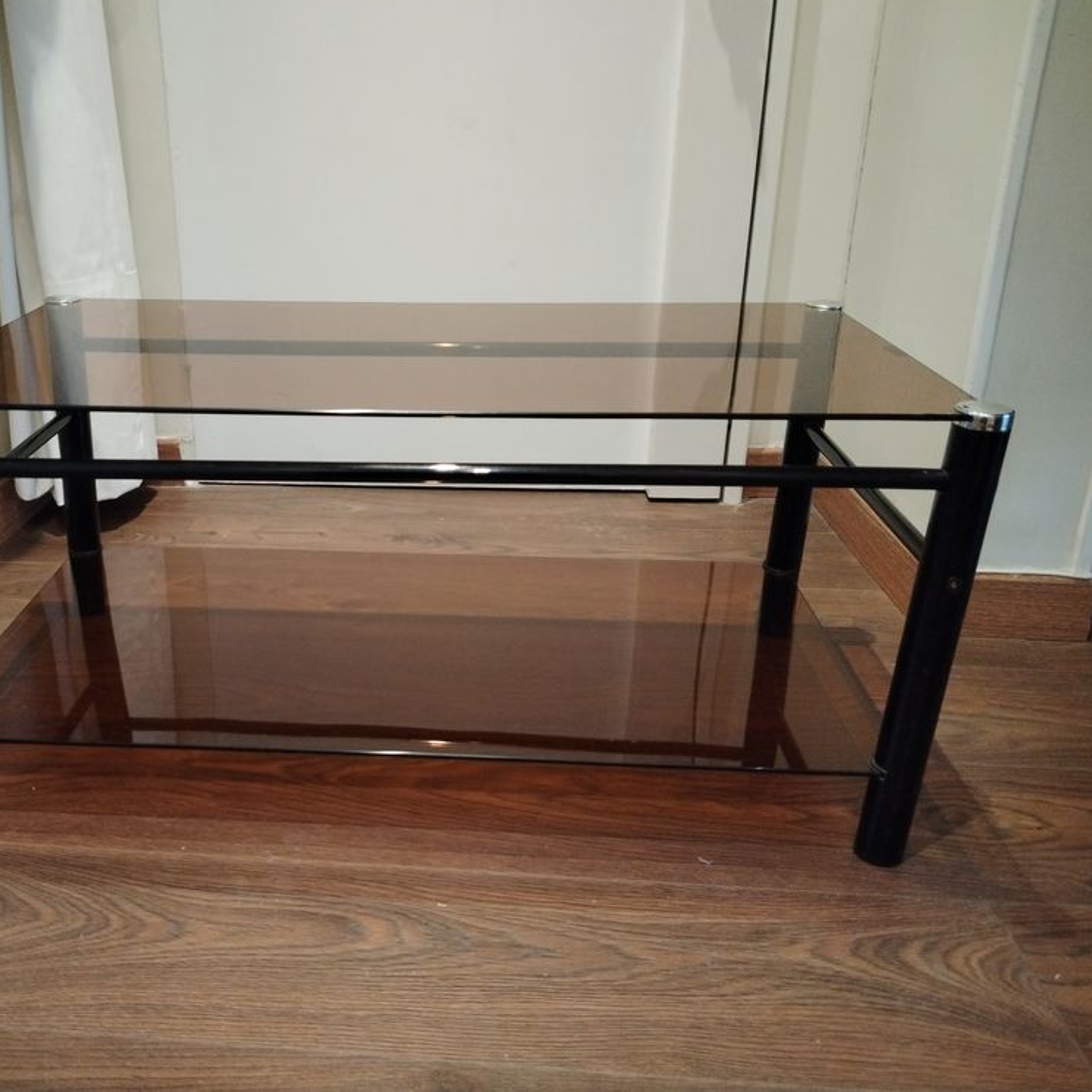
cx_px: 379
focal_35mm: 31
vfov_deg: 52.5
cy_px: 541
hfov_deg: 51.7
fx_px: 1106
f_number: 1.8
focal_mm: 4.25
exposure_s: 1/33.3
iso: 715
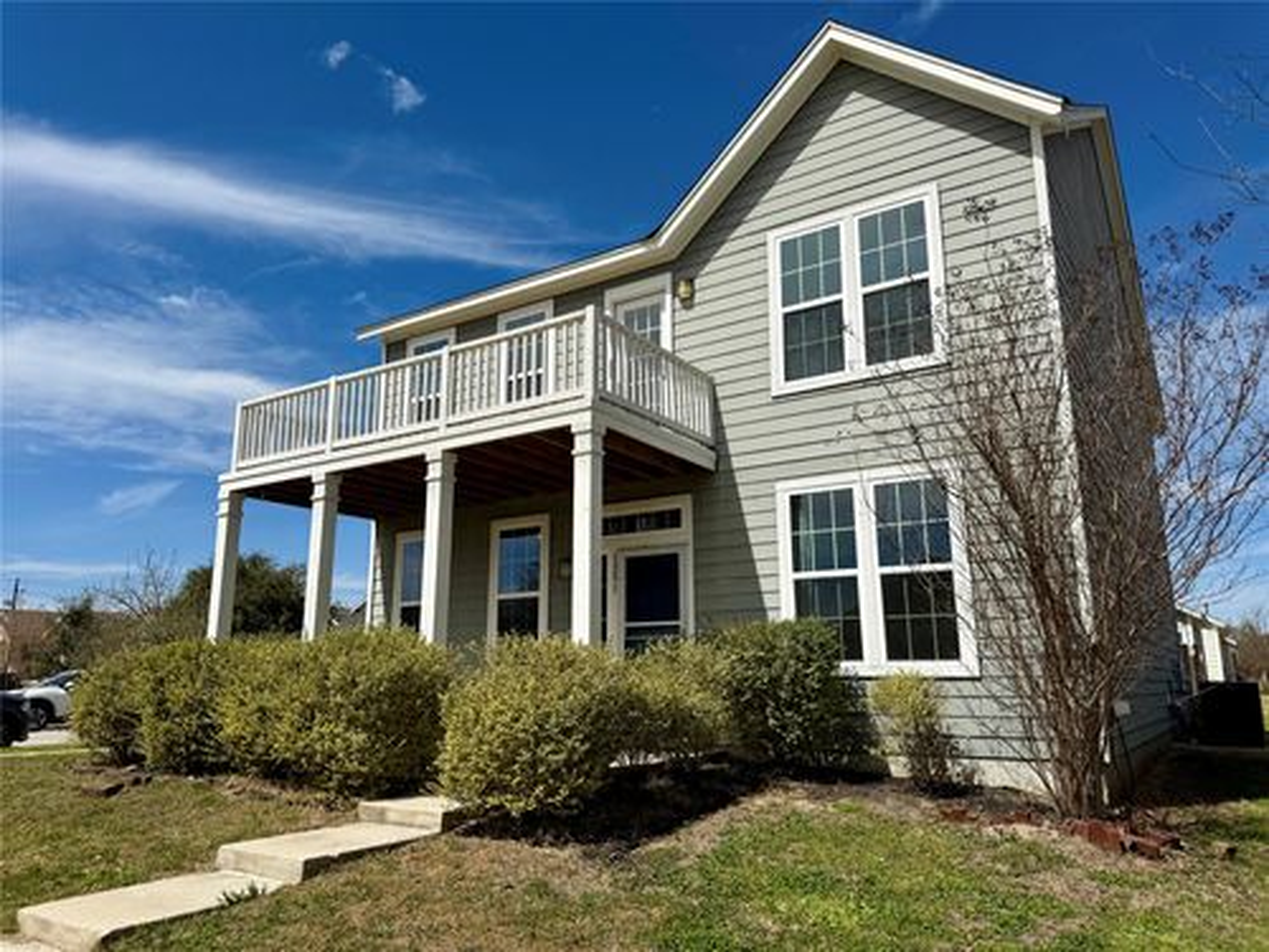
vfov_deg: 56.8
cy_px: 476
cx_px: 634
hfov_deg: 71.6
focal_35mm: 24
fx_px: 880
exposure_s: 1/9091
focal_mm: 6.76
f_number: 1.78
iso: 80
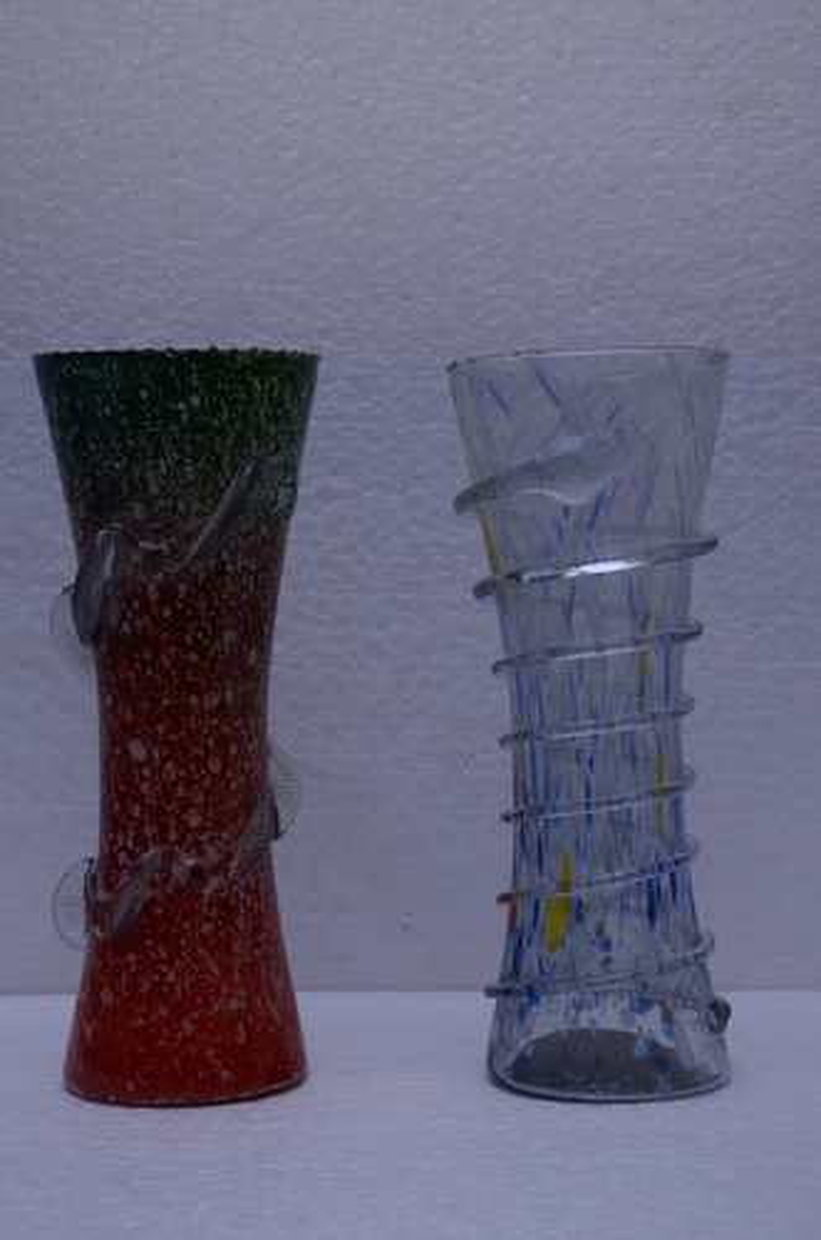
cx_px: 410
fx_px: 2578
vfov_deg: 27.0
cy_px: 620
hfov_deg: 18.1
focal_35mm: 75
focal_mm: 50
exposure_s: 1/125
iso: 160
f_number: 7.1
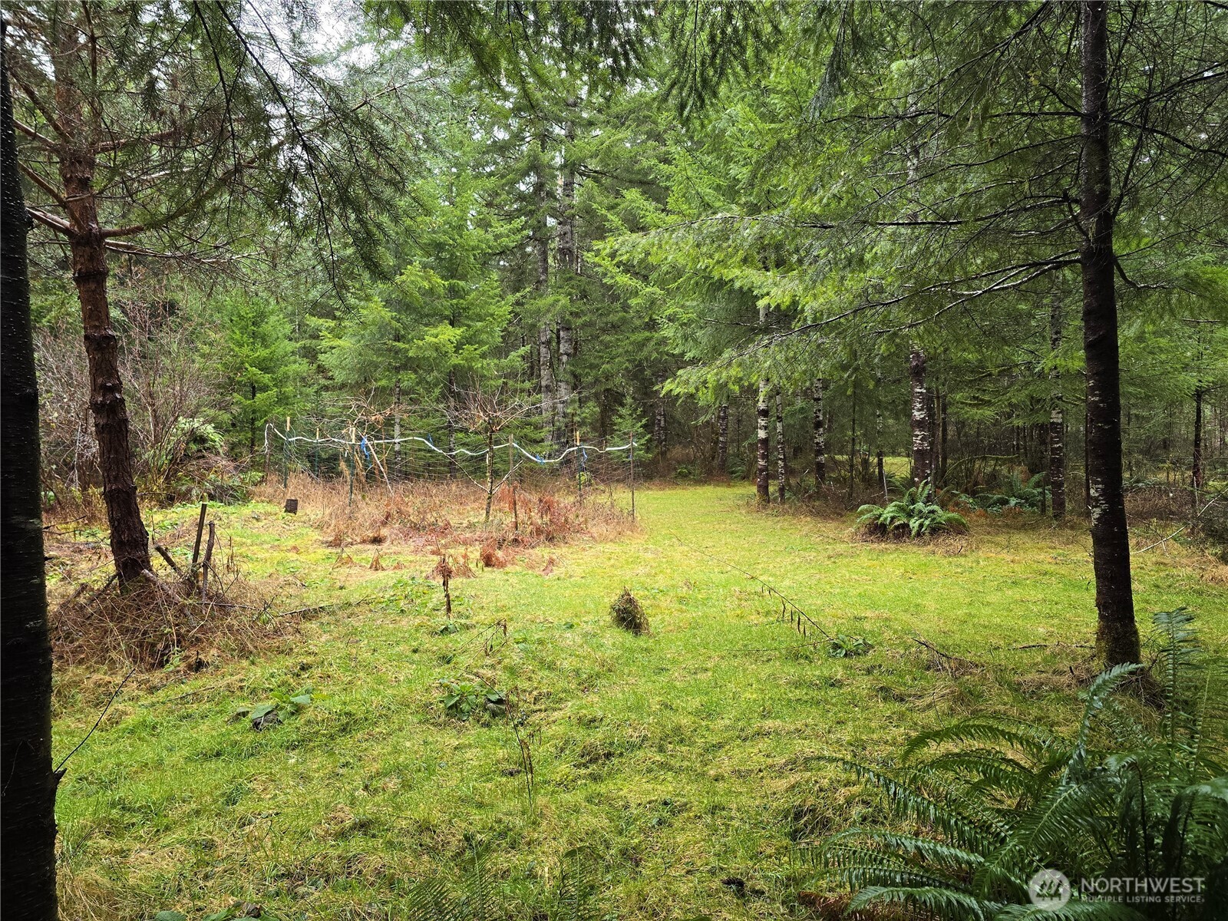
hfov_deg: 73.9
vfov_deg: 58.9
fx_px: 816
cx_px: 614
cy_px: 460
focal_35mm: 23
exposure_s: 1/120
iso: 200
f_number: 1.7
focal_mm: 6.3
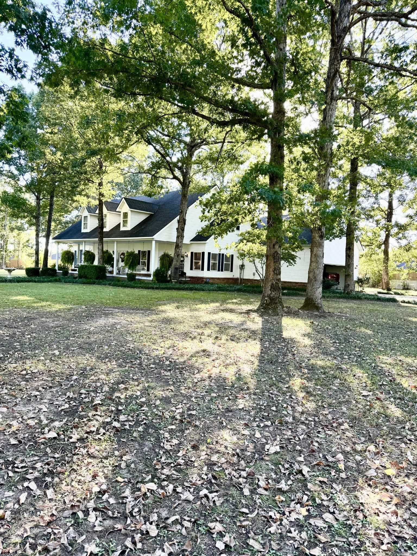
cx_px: 208
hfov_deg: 56.8
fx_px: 385
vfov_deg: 71.6
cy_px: 278
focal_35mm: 24
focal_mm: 6.76
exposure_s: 1/274
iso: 80
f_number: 1.78
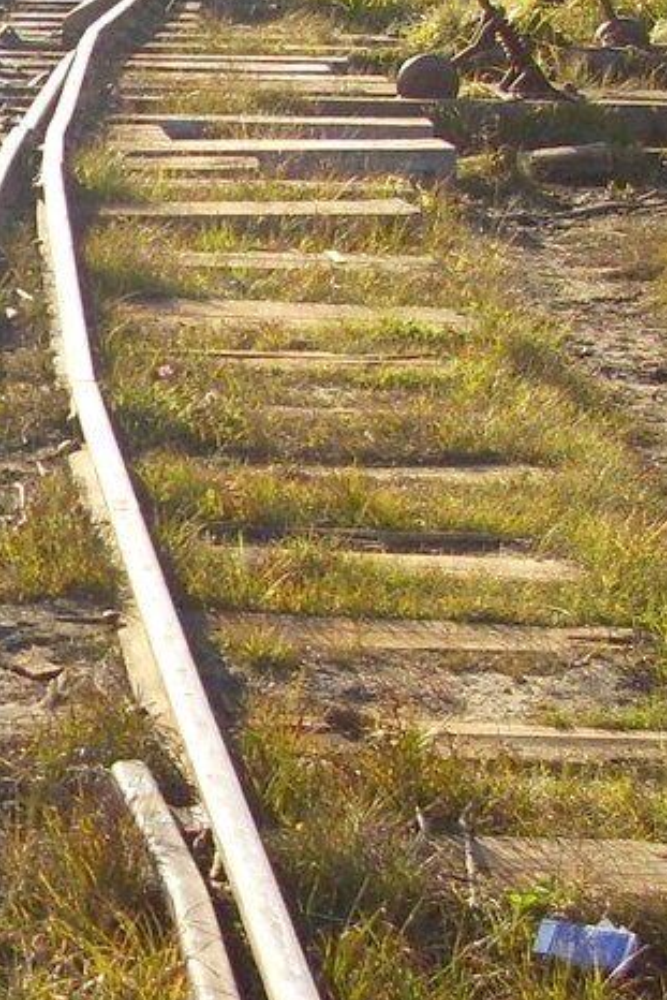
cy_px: 656
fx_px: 3193
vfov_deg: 17.7
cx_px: -94
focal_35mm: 115
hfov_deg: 11.7
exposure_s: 1/640
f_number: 2.9
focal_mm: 5.7
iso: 80
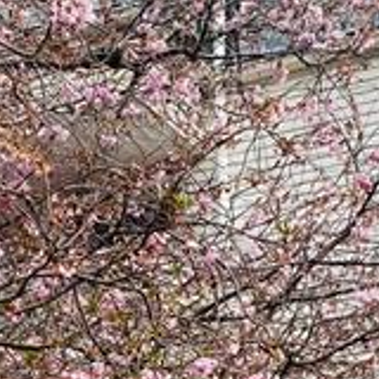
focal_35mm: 110
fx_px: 1363
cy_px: 604
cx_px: 175
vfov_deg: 14.5
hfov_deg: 15.8
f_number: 1.8
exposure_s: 1/2183
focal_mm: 4.25
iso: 32
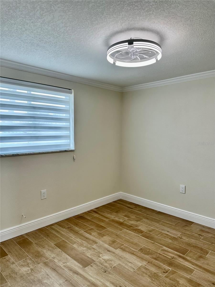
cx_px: 108
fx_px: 199
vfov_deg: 71.6
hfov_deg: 56.8
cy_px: 144
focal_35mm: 24
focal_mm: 6.86
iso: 80
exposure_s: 1/161
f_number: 1.78
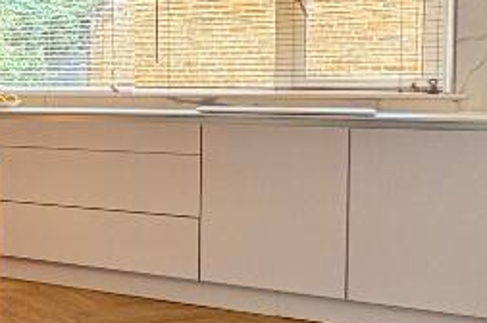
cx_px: -389
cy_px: 102
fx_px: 797
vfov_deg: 22.8
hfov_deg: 21.7
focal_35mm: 59
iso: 320
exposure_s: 1/100
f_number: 2.2
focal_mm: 2.22
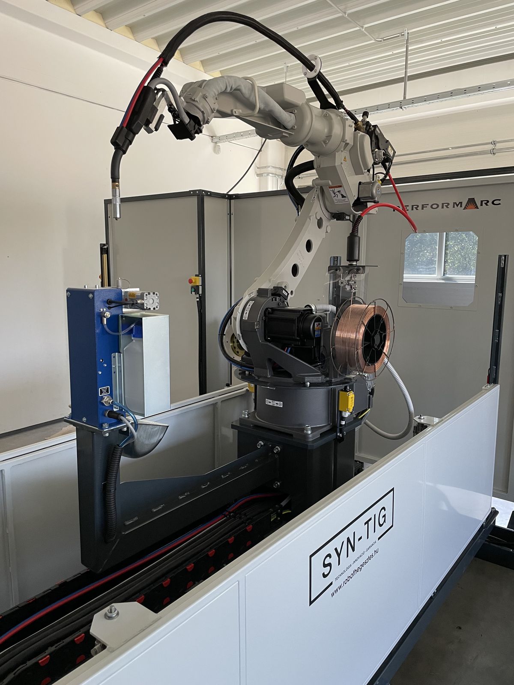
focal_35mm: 26
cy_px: 342
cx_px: 257
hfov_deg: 53.1
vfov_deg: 67.3
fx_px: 515
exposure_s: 1/82
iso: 125
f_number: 1.6
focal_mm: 4.2
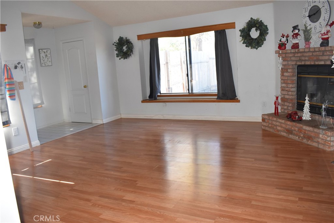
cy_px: 112
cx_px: 167
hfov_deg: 61.9
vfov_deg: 43.6
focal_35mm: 30
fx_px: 278
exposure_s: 1/125
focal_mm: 20
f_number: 5.6
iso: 800
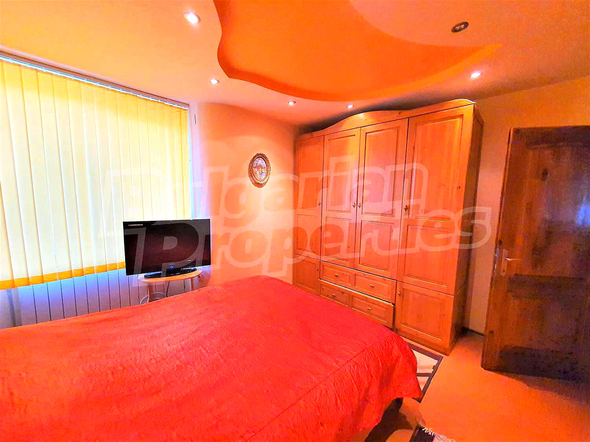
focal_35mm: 13
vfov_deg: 89.9
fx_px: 222
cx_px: 295
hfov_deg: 106.2
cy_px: 221
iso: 250
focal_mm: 1.8
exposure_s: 1/50
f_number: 2.2
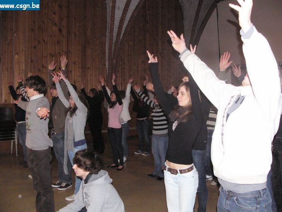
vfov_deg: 39.7
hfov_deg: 51.4
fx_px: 293
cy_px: 106
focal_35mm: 36
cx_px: 141
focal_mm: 6
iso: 400
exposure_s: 1/60
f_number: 2.8
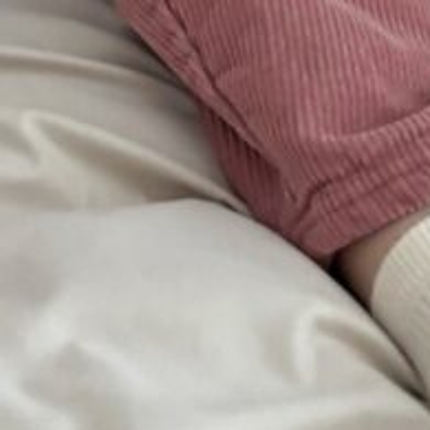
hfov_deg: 11.0
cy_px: -665
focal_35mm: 157
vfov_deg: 9.6
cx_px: 9
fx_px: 2206
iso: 320
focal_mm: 5.96
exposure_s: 1/60
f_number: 1.6
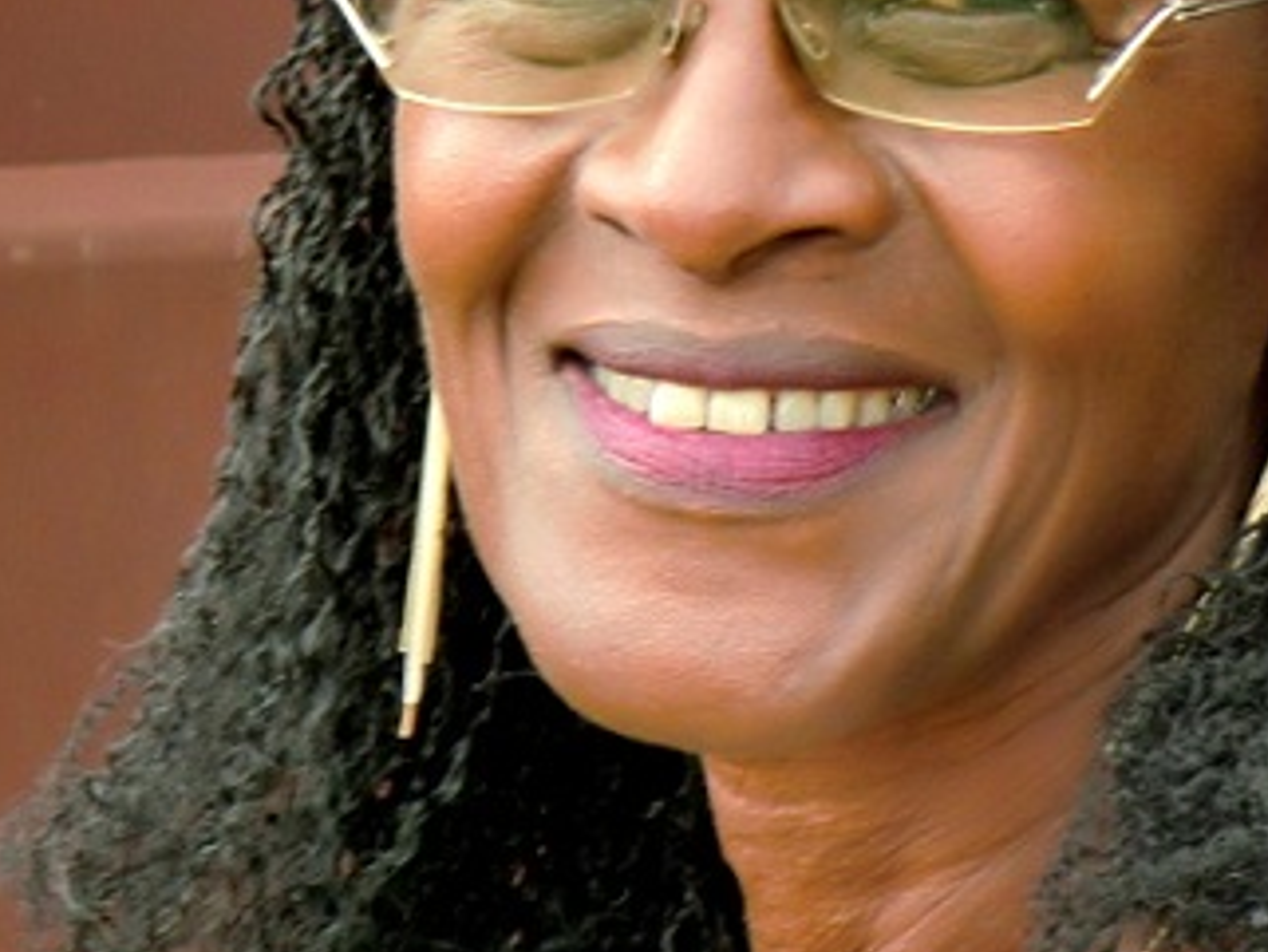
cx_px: 1177
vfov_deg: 5.5
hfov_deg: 7.4
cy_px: 334
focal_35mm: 268
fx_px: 9821
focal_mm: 22
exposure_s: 1/60
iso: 100
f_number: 5.2
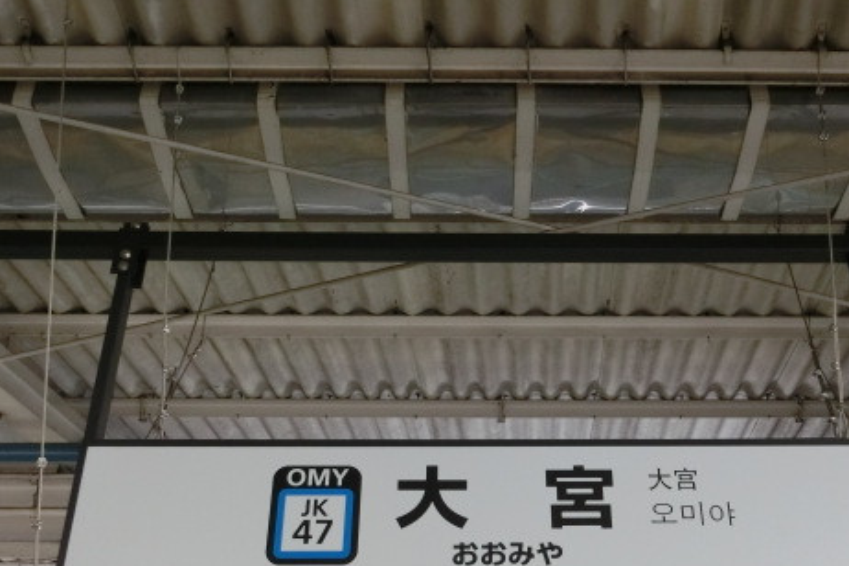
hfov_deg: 40.2
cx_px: 500
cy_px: 382
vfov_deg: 27.3
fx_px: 1155
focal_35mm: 49
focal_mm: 6
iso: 400
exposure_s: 1/100
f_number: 3.9
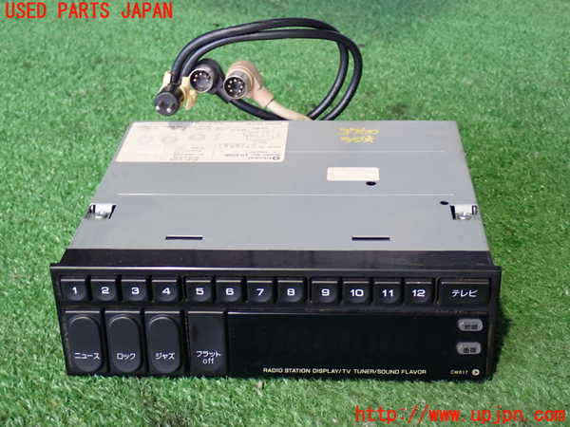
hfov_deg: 33.2
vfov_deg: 25.2
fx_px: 955
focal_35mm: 58
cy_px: 214
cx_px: 285
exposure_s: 1/25
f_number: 3.5
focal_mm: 10.35
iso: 800
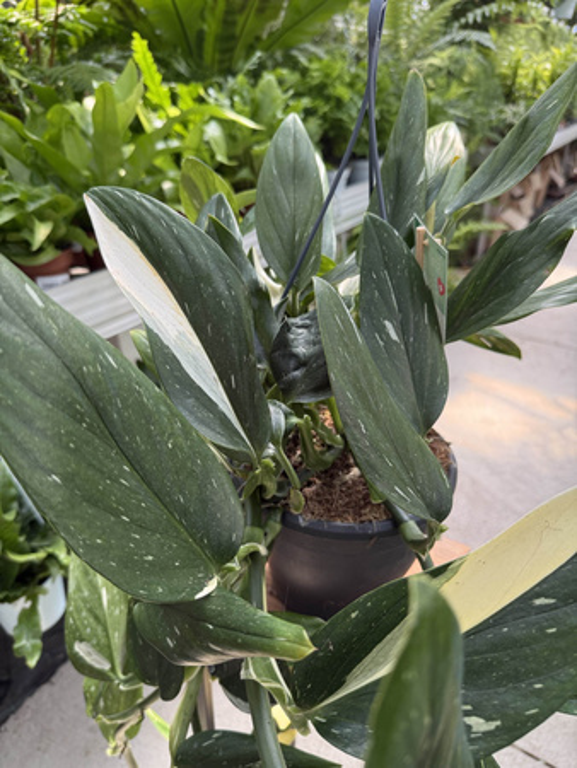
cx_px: 288
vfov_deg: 71.6
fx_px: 533
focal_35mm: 24
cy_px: 384
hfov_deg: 56.9
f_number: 1.78
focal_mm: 6.76
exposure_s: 1/322
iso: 100
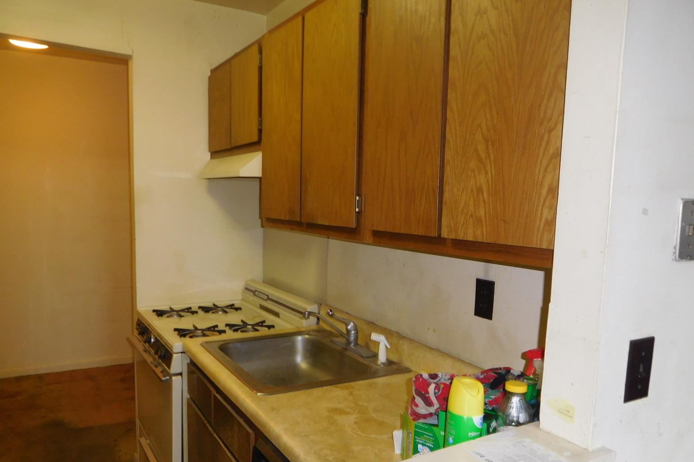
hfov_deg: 67.4
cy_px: 265
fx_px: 520
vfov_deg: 47.8
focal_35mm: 27
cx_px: 342
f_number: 3.4
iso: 200
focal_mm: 4.5
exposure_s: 1/30
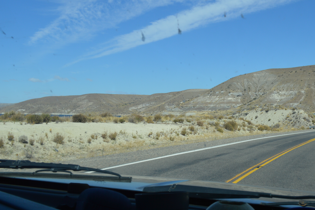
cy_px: 41
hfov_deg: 41.7
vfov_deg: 28.0
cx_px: 194
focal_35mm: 47
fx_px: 411
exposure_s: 1/320
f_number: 9
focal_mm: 18
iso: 100
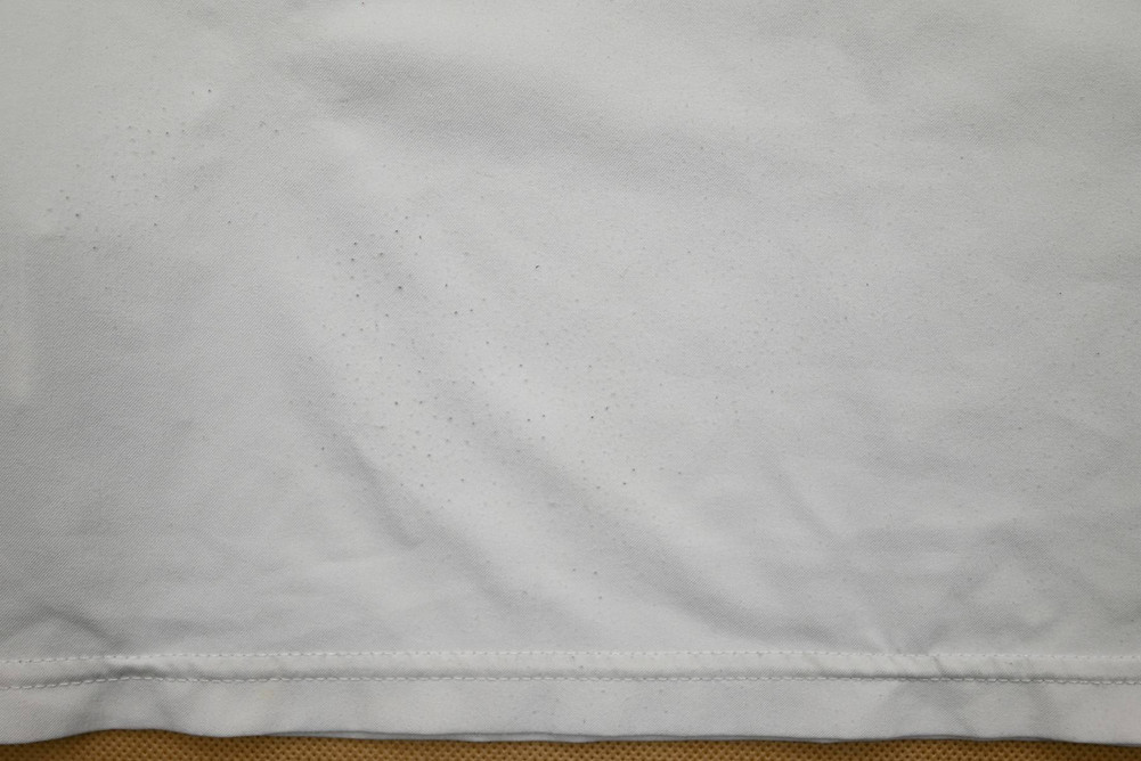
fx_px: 1236
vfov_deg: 34.2
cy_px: 380
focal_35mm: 39
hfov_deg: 49.5
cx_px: 570
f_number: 5.6
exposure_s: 1/250
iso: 200
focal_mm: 39
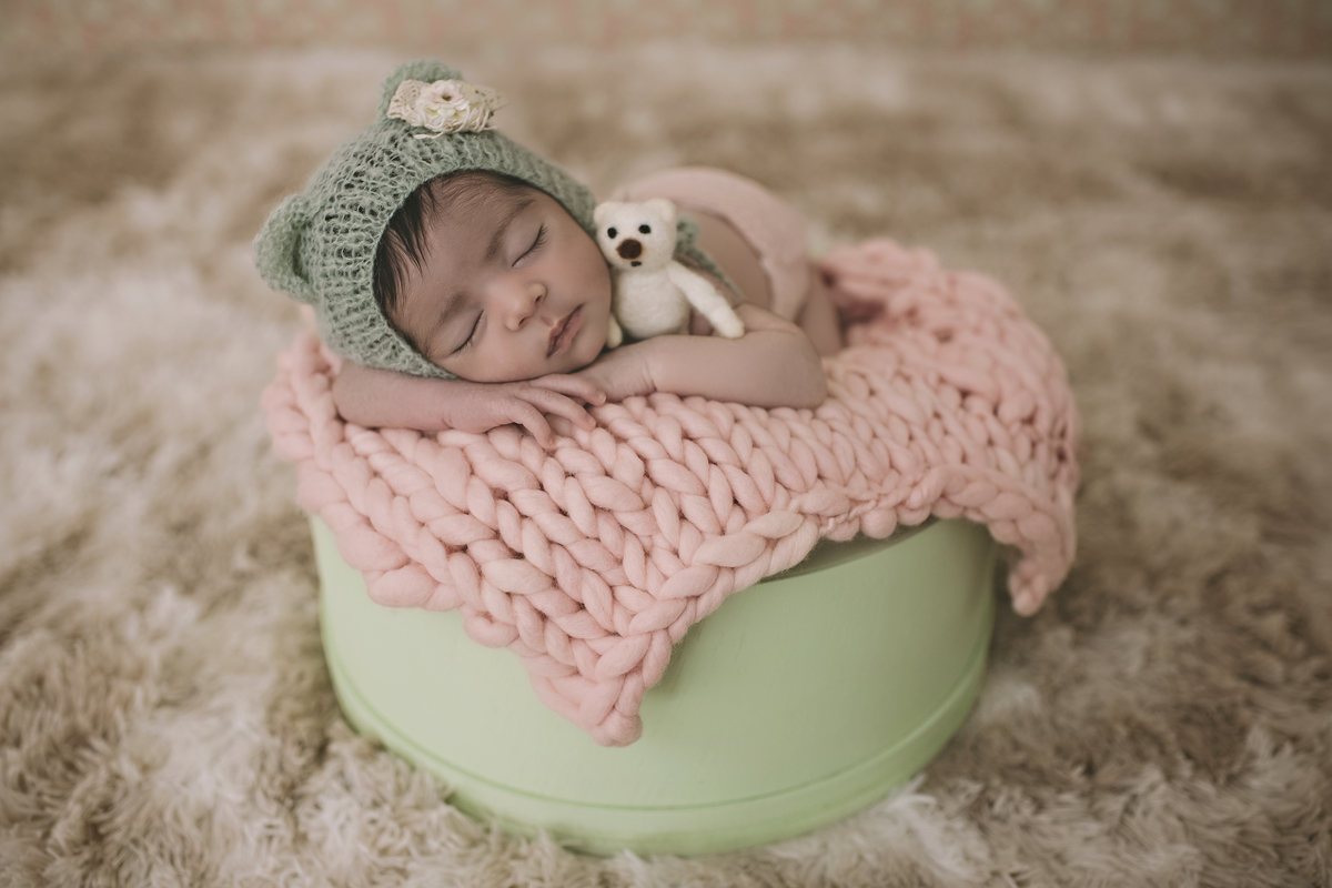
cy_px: 444
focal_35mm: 35
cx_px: 666
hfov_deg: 54.4
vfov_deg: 37.9
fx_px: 1295
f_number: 2.5
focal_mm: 35
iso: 200
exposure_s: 1/125
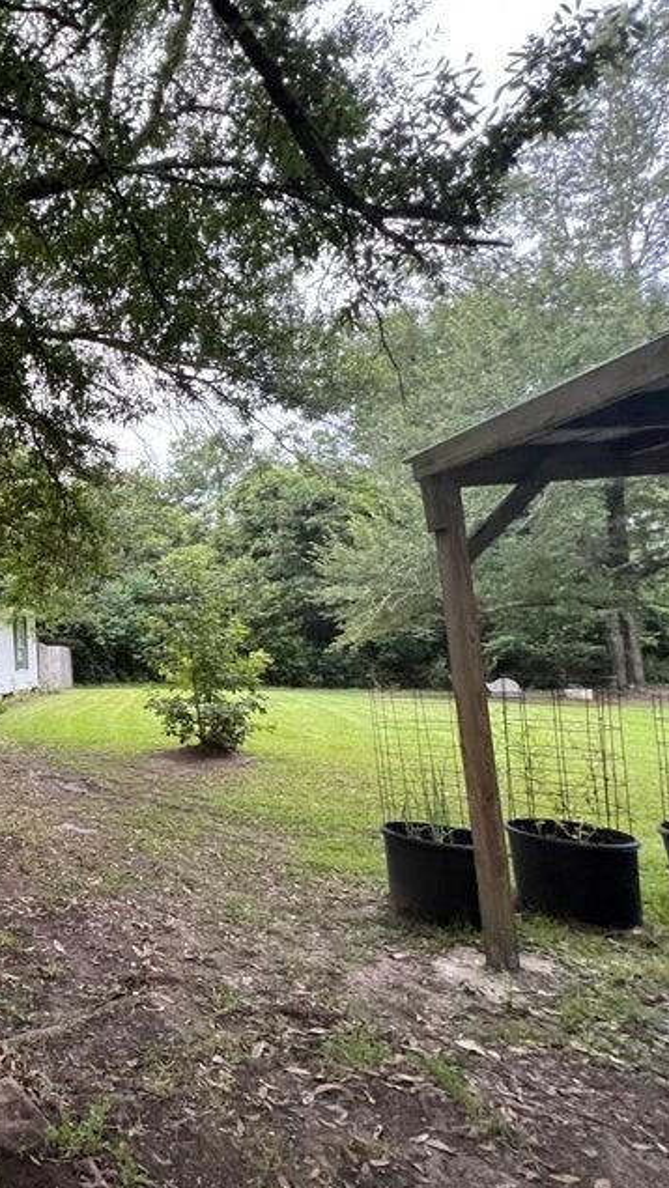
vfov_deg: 89.6
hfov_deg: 41.9
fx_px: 599
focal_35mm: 19
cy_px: 596
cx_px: -113
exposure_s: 1/60
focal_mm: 1.57
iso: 400
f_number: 1.8
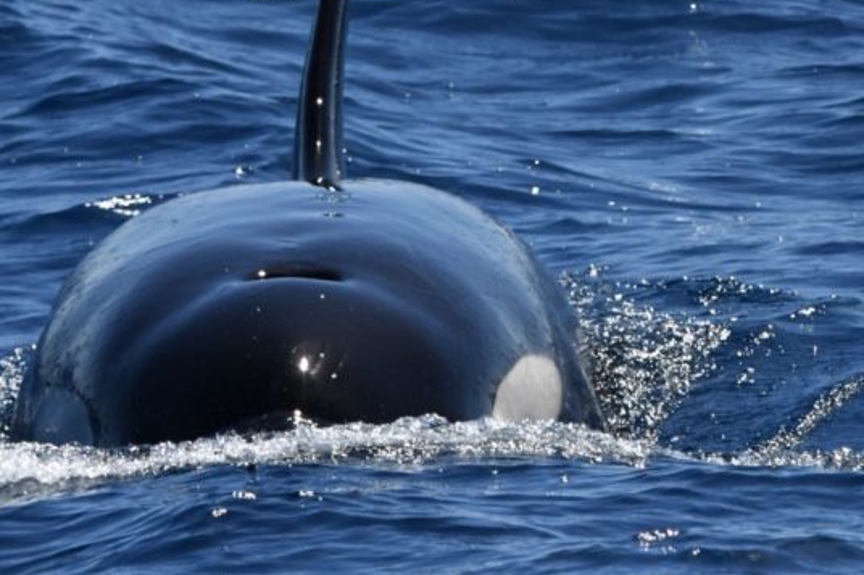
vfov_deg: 2.6
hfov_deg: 3.8
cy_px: 199
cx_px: 297
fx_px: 12883
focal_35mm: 537
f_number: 6
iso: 800
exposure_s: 1/8000
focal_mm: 360
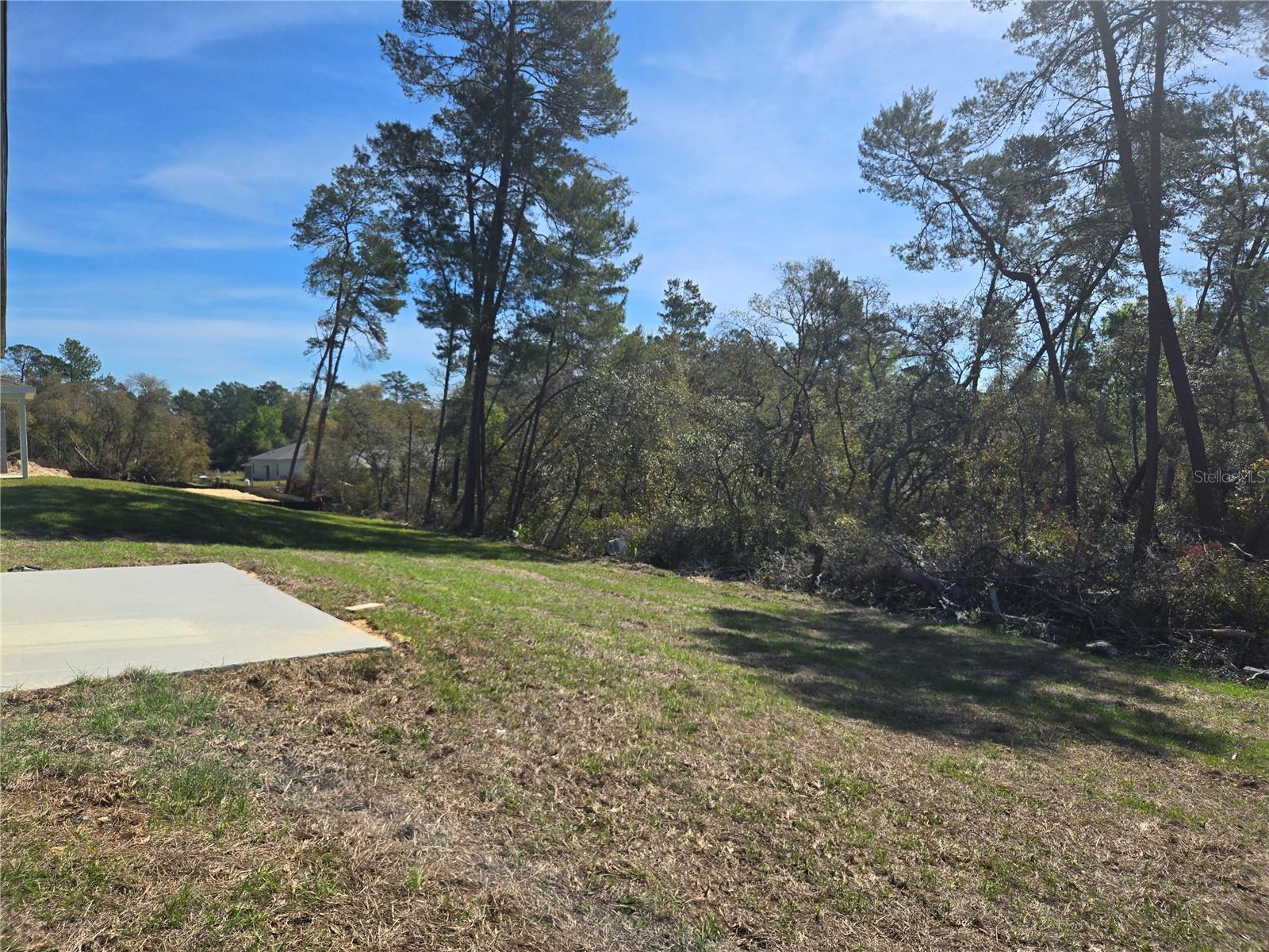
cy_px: 476
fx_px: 843
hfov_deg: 73.9
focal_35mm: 23
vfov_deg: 58.9
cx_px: 634
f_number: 1.8
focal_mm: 5.4
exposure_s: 1/2128
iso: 25
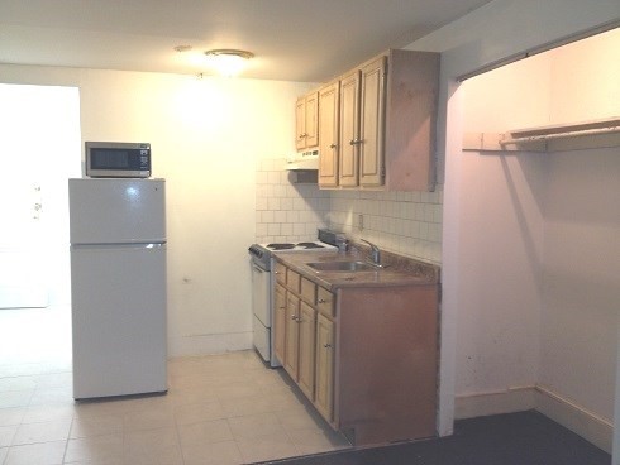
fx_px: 627
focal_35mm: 35
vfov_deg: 40.7
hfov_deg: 52.6
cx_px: 310
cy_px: 232
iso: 125
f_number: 2.4
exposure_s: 1/20
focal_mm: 4.28
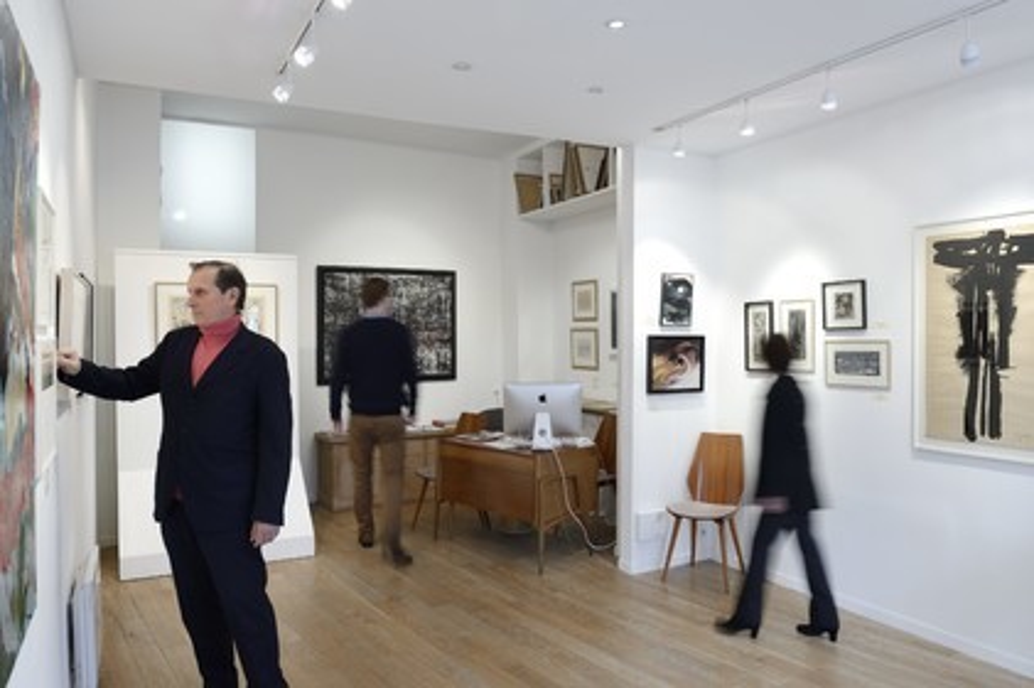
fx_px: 689
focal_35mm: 24
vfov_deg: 53.1
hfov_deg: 73.8
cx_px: 517
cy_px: 344
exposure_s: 1/5
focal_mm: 24
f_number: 7.1
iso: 200
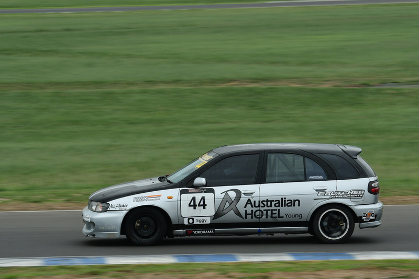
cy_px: 140
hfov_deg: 10.2
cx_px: 210
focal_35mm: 202
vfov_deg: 6.8
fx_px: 2358
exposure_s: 1/250
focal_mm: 135
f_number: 11
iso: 500
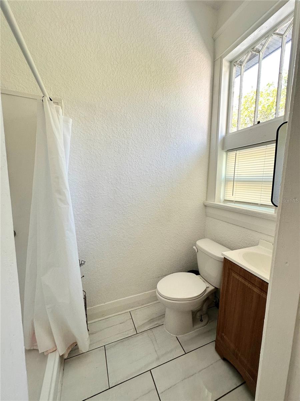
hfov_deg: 85.7
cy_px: 200
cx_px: 150
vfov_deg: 102.1
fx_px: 162
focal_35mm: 14
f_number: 2.2
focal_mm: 2.22
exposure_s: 1/120
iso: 125
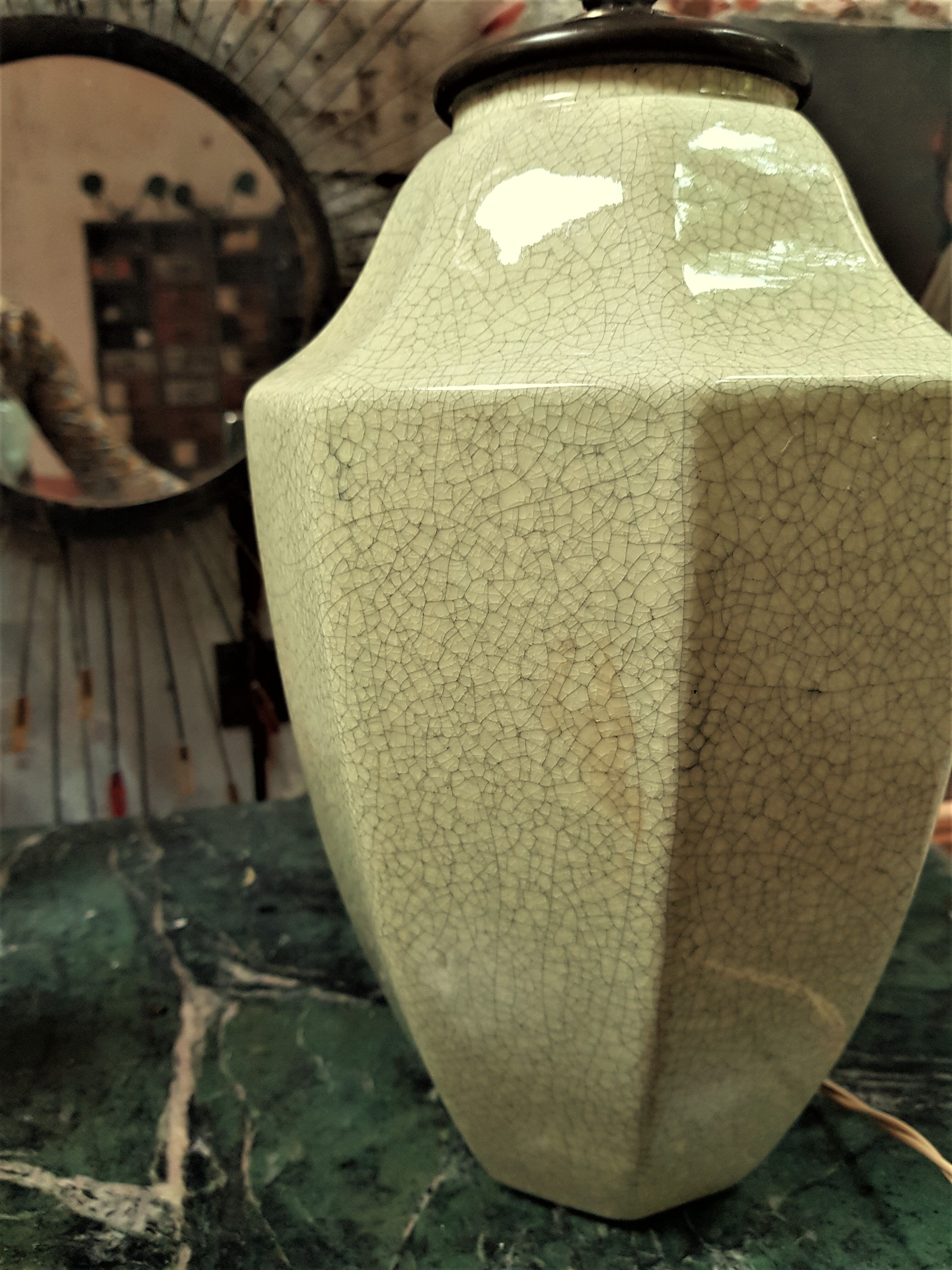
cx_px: 476
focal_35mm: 26
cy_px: 635
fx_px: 953
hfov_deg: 53.1
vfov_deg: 67.3
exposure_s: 1/40
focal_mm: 4.2
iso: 160
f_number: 1.7
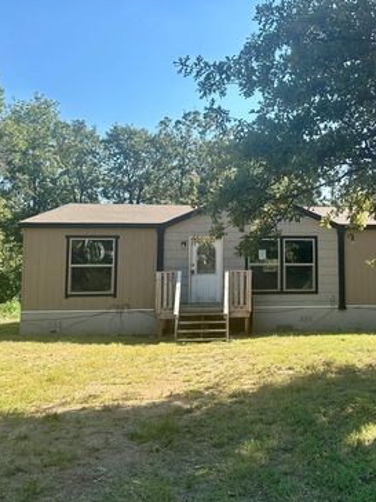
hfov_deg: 41.9
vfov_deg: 55.4
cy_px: 248
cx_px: 273
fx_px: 478
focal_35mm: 33
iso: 80
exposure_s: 1/1453
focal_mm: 6.86
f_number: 1.78
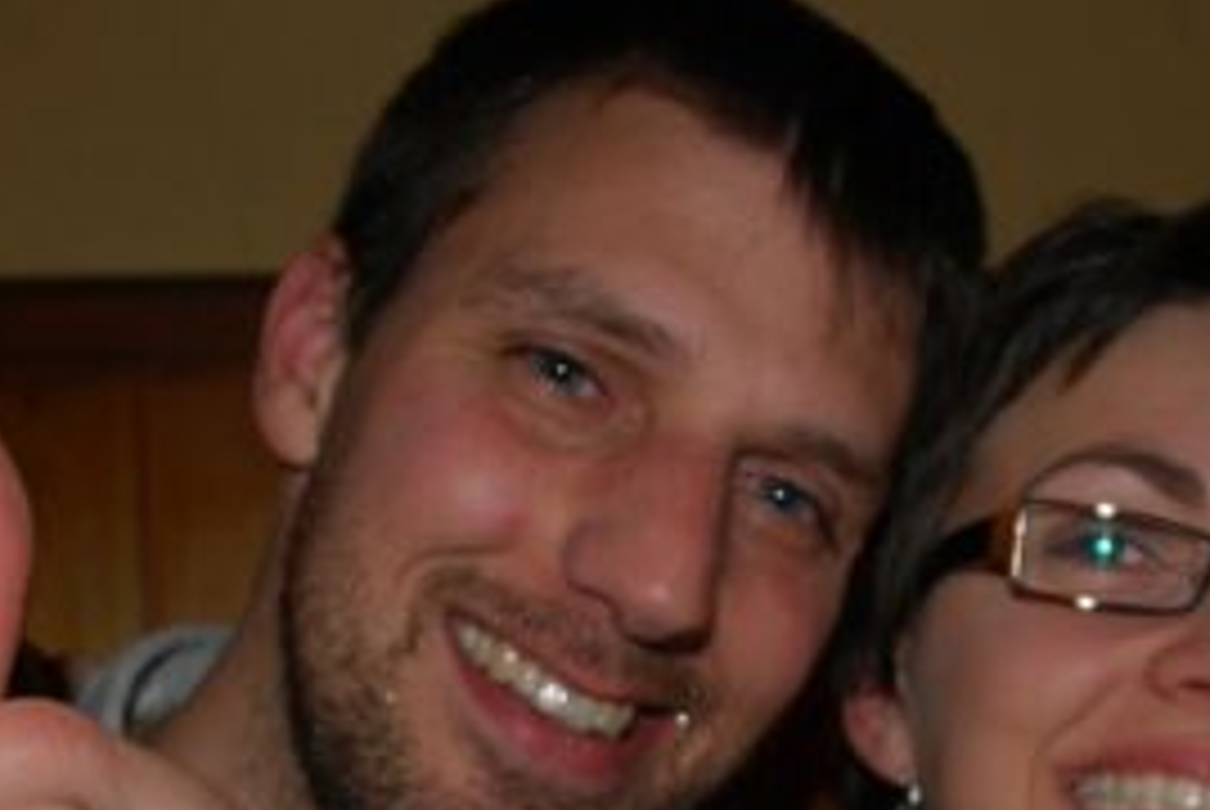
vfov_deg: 19.8
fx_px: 2254
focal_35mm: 67
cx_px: 873
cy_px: 796
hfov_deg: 29.7
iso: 200
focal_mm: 20
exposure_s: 1/60
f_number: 3.8
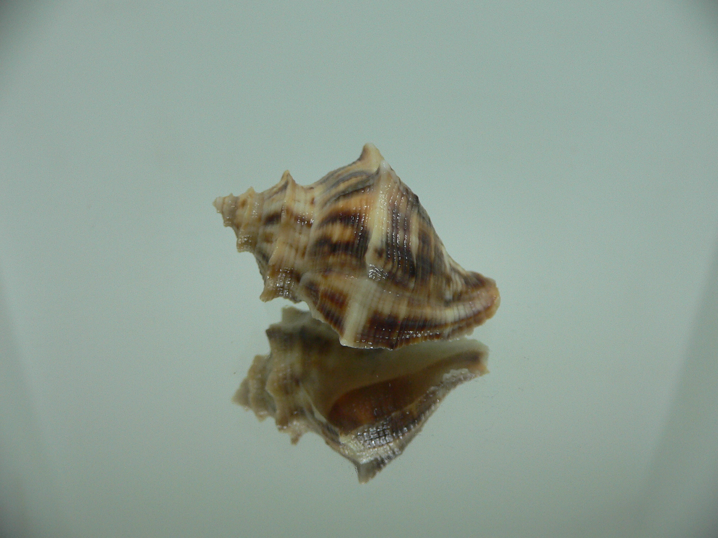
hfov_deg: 52.6
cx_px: 359
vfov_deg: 40.7
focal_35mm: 35
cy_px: 269
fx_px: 726
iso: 100
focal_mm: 4.6
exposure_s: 1/60
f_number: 2.8
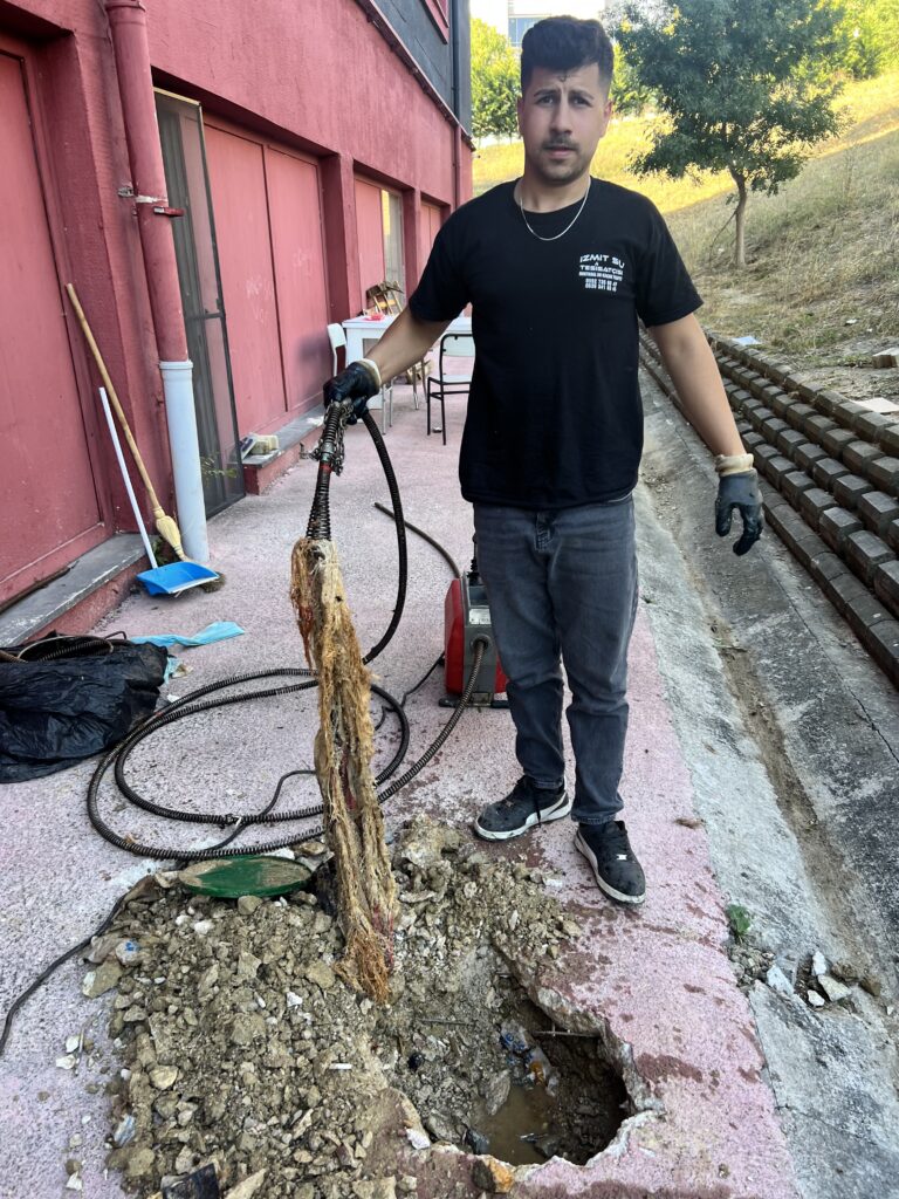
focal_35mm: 26
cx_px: 450
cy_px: 600
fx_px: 900
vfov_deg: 67.3
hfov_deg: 53.1
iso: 32
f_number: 1.5
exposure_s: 1/121
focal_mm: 5.7
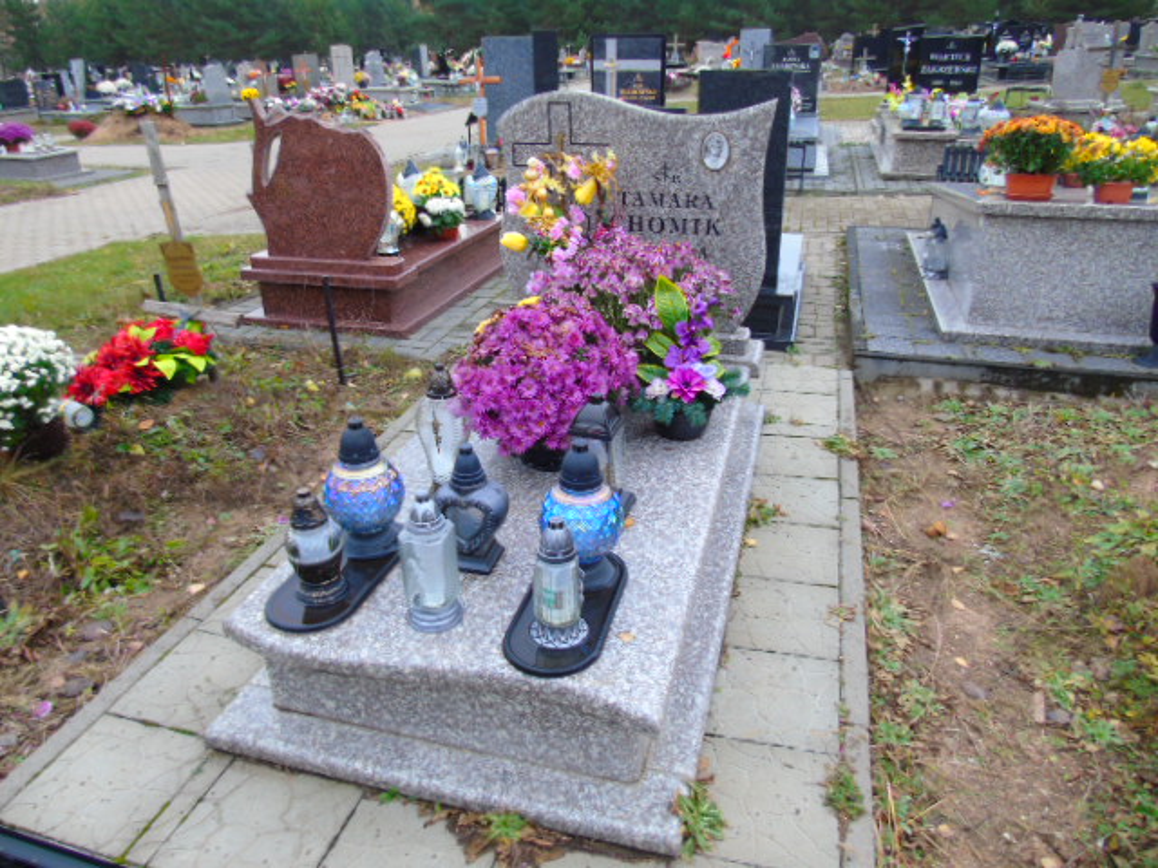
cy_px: 434
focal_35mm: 25
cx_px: 579
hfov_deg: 69.4
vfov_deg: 54.9
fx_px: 836
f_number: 3.4
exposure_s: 1/40
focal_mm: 4.4
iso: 80
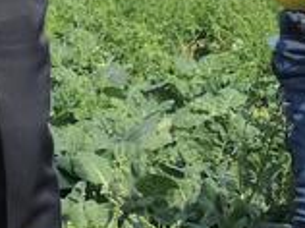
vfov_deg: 7.3
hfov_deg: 9.9
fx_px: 1689
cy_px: -269
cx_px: -203
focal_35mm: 192
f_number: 2.2
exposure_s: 1/1250
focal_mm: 6
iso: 80
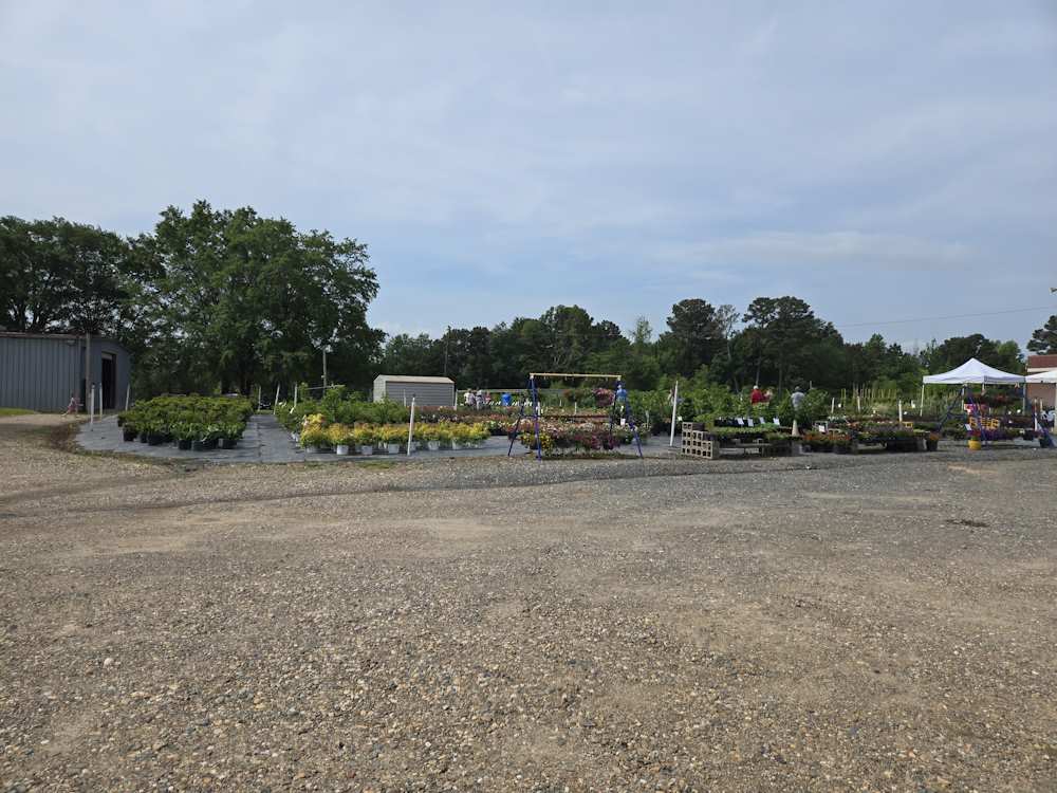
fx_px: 702
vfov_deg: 58.9
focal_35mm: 23
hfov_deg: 73.9
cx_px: 528
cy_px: 396
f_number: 1.8
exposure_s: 1/2945
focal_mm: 5.4
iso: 25
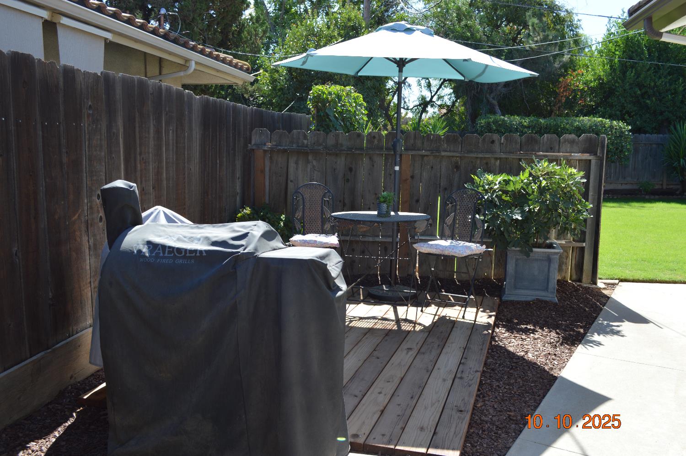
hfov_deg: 57.3
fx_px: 628
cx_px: 343
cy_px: 228
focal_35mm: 33
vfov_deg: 39.9
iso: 100
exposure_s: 1/160
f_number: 6.3
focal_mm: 22
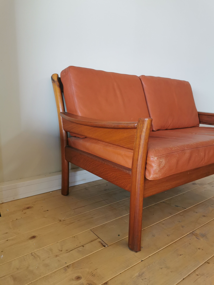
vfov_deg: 65.3
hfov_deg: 51.4
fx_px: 223
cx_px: 107
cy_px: 142
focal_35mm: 27
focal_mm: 5.58
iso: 125
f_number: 1.8
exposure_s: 1/100
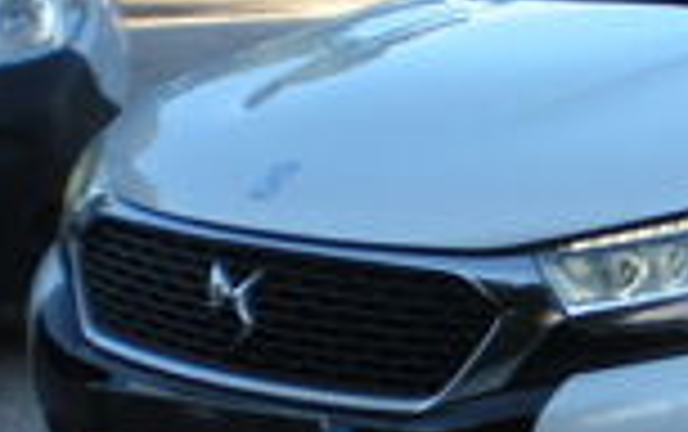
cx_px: 877
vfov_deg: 10.4
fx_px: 2365
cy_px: 338
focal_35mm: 126
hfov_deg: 15.8
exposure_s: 1/193
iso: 64
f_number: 3.1
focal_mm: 6.3
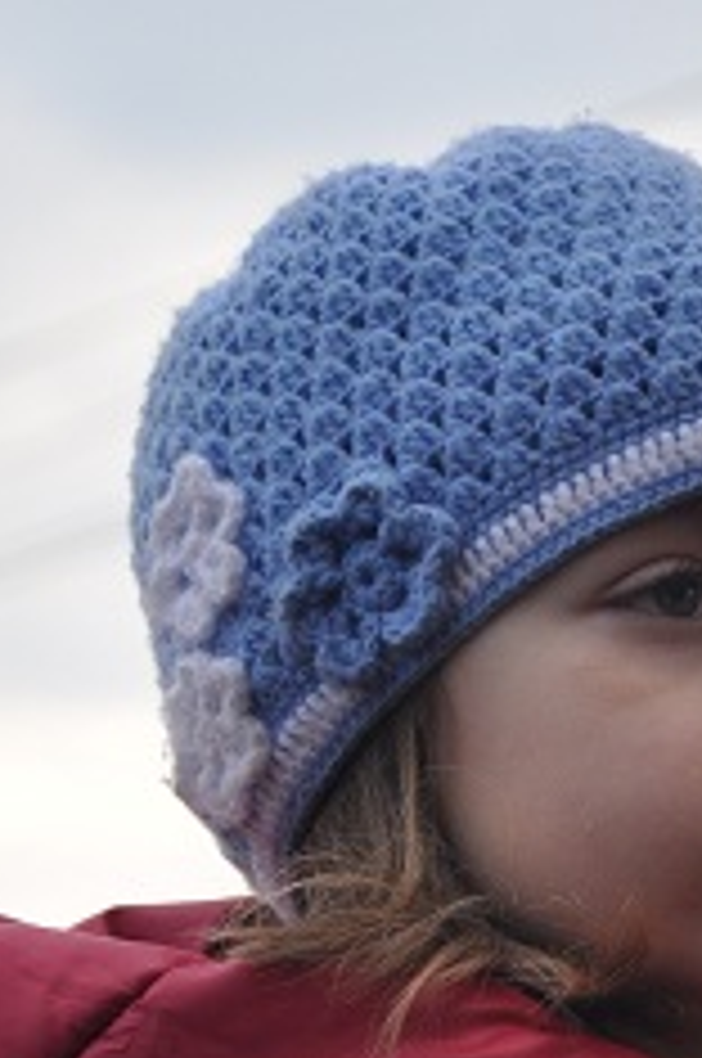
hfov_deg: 3.6
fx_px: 11059
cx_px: 778
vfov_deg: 5.4
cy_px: 1416
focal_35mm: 377
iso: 500
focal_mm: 80
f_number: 6.3
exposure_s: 1/640
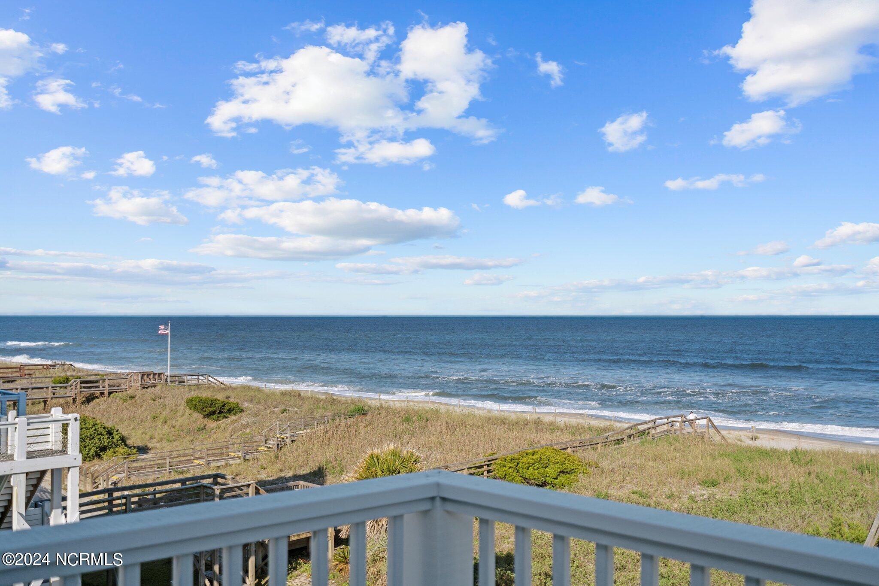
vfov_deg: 37.8
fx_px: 854
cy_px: 293
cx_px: 440
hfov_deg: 54.4
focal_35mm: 35
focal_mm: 35
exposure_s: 1/3200
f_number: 4
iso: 200
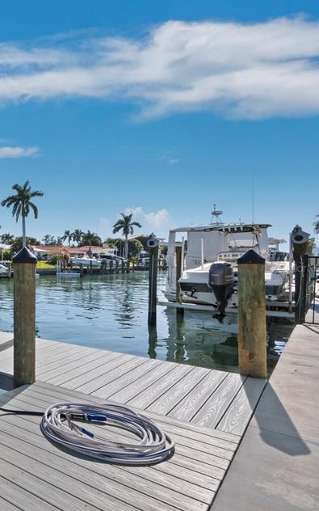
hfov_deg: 36.2
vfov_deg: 74.7
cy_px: 268
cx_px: -85
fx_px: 334
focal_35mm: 24
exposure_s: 1/320
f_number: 10
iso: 250
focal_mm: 7
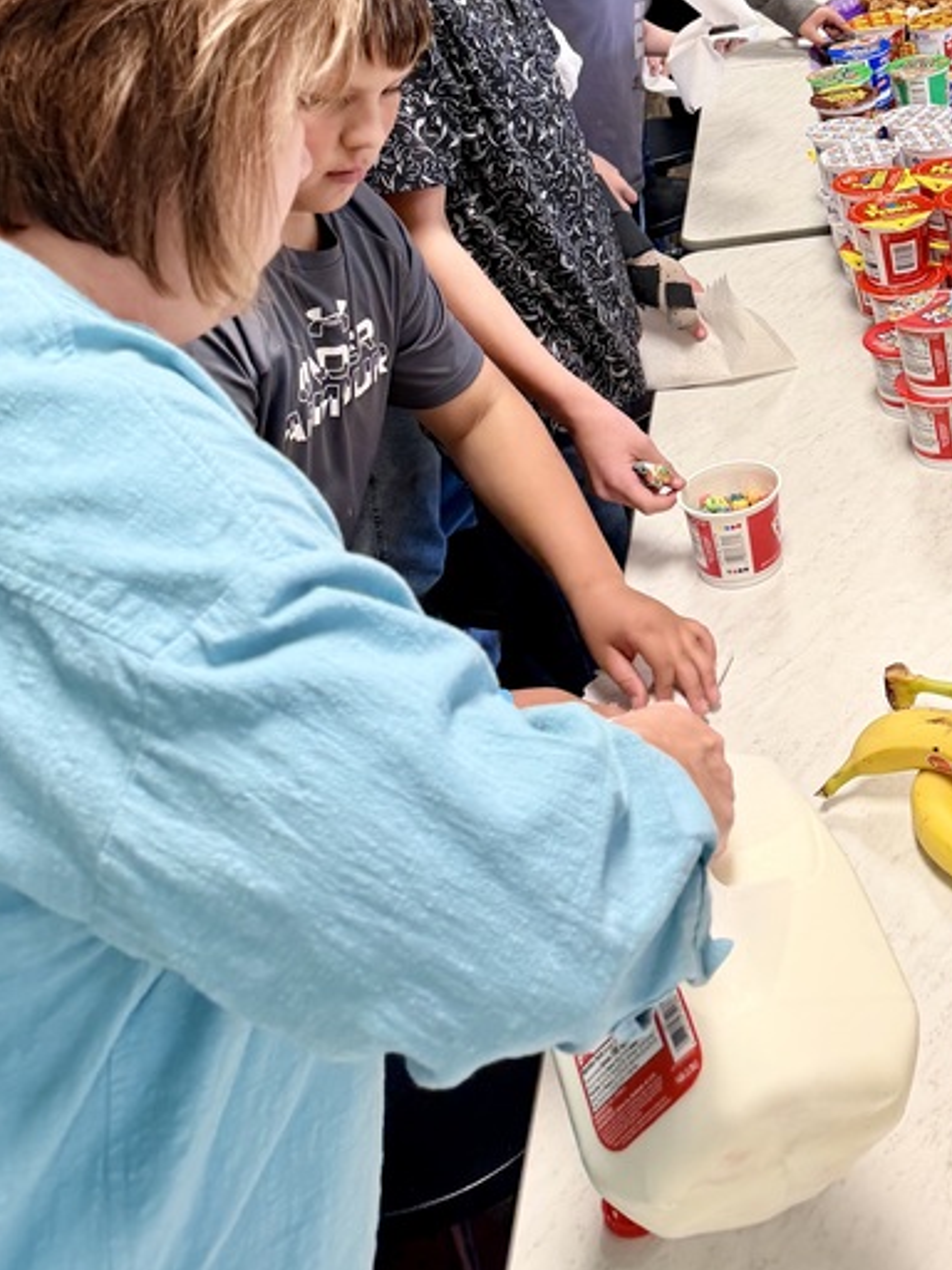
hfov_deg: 29.0
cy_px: 60
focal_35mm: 48
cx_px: 870
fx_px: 1760
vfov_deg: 36.4
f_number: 1.78
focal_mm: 6.76
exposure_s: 1/64
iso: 100
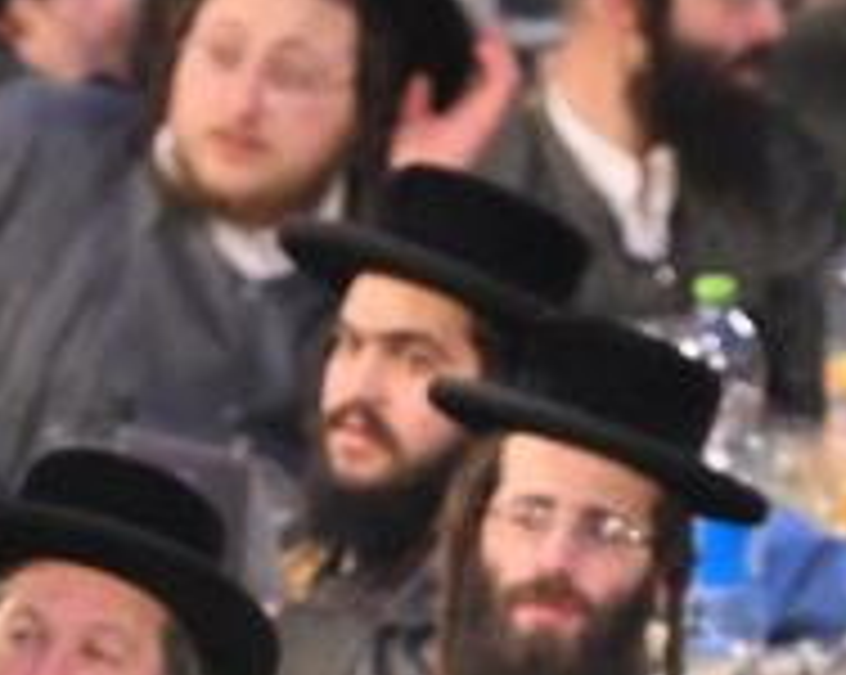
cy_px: 1384
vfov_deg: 1.5
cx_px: 680
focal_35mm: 1023
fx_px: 25588
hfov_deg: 1.9
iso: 1000
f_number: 2.8
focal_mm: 200
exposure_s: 1/320
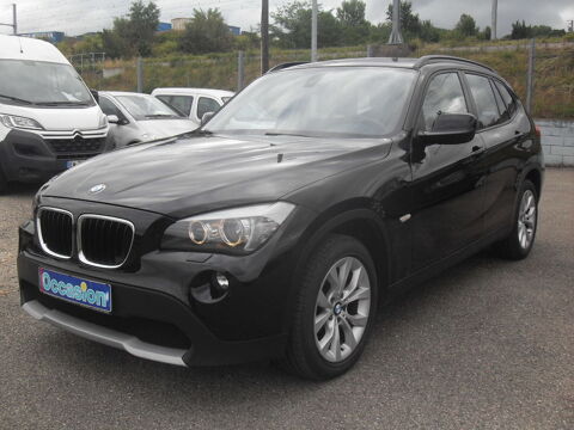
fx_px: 614
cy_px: 215
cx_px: 287
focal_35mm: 37
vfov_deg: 38.7
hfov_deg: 50.1
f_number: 2.8
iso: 80
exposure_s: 1/350
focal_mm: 6.3
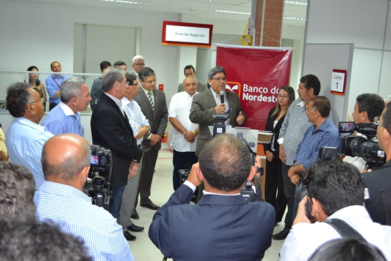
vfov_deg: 34.2
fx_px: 424
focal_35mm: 39
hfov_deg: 49.5
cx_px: 196
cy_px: 130
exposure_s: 1/60
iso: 1100
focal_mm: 26
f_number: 4.2
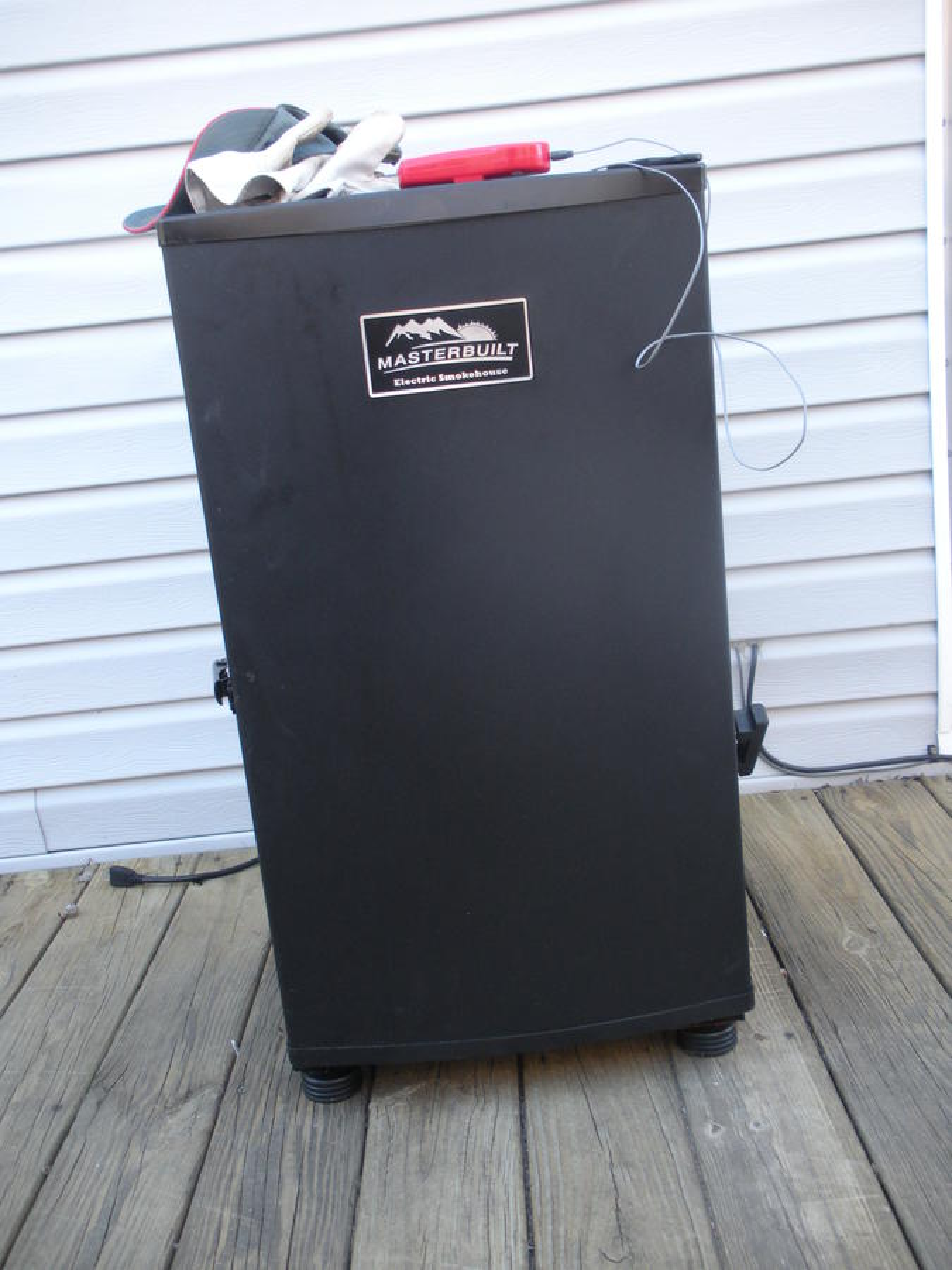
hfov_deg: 39.7
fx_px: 1320
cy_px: 635
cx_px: 476
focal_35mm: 36
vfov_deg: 51.4
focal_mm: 6.3
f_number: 3.5
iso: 156
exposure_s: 1/60
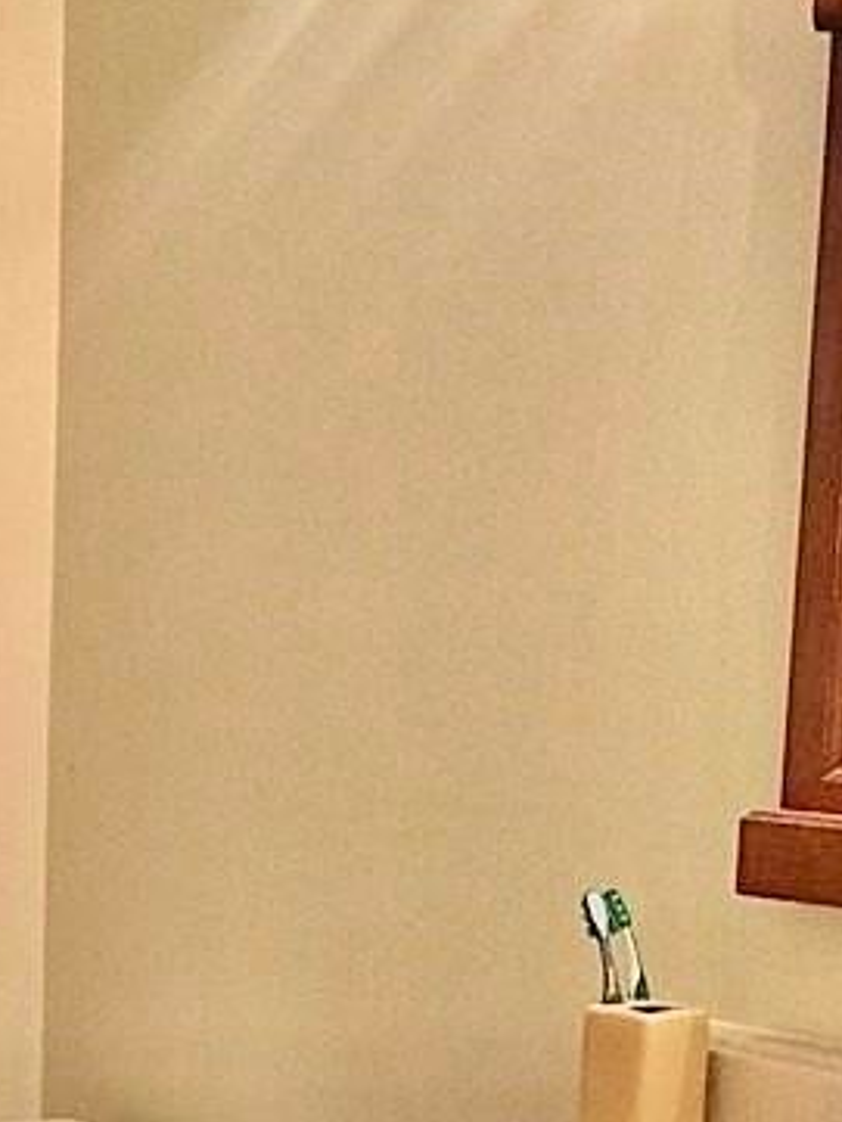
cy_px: 1125
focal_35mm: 88
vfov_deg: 21.5
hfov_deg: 16.3
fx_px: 2852
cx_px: -99
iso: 80
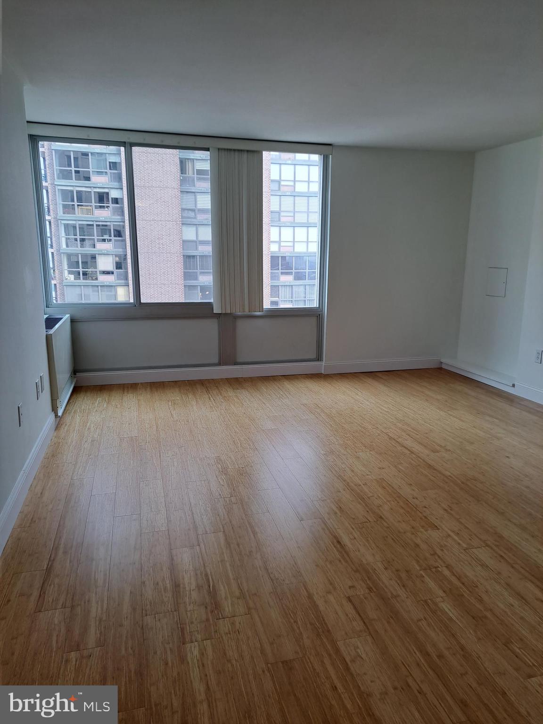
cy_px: 362
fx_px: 502
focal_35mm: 24
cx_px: 272
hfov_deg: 56.8
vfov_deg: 71.6
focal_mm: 5.23
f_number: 1.8
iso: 50
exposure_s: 1/120
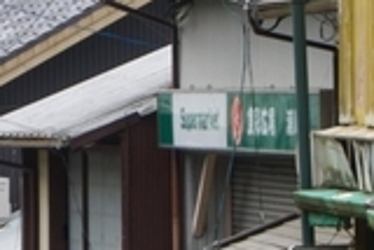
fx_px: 5833
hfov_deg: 3.7
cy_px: 65
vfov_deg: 2.5
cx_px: -51
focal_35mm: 561
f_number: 7.1
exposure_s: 1/80
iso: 160
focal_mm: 50
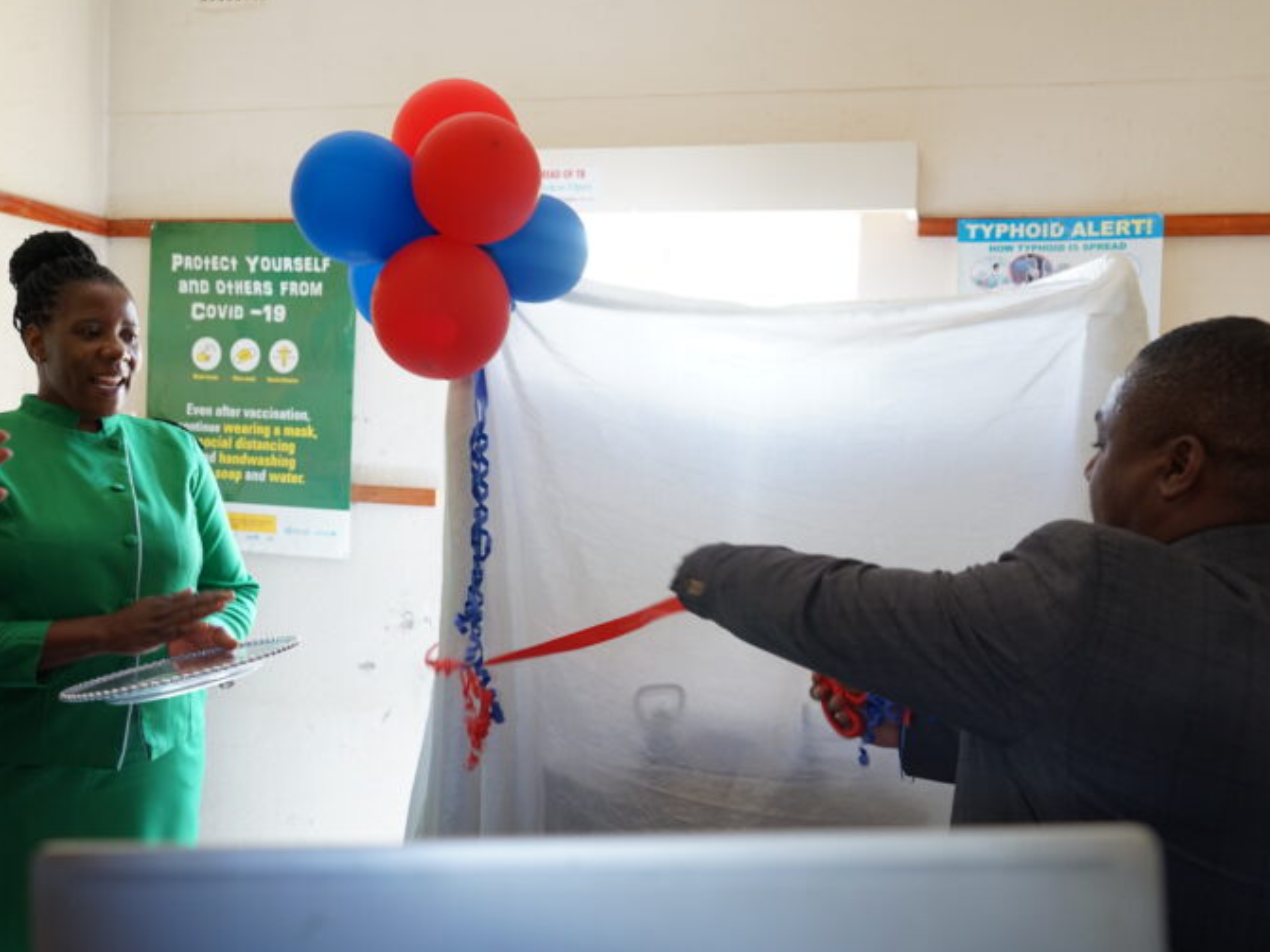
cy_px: 475
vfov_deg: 42.9
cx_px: 625
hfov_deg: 55.4
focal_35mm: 33
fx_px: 1210
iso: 640
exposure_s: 1/60
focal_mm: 30
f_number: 4
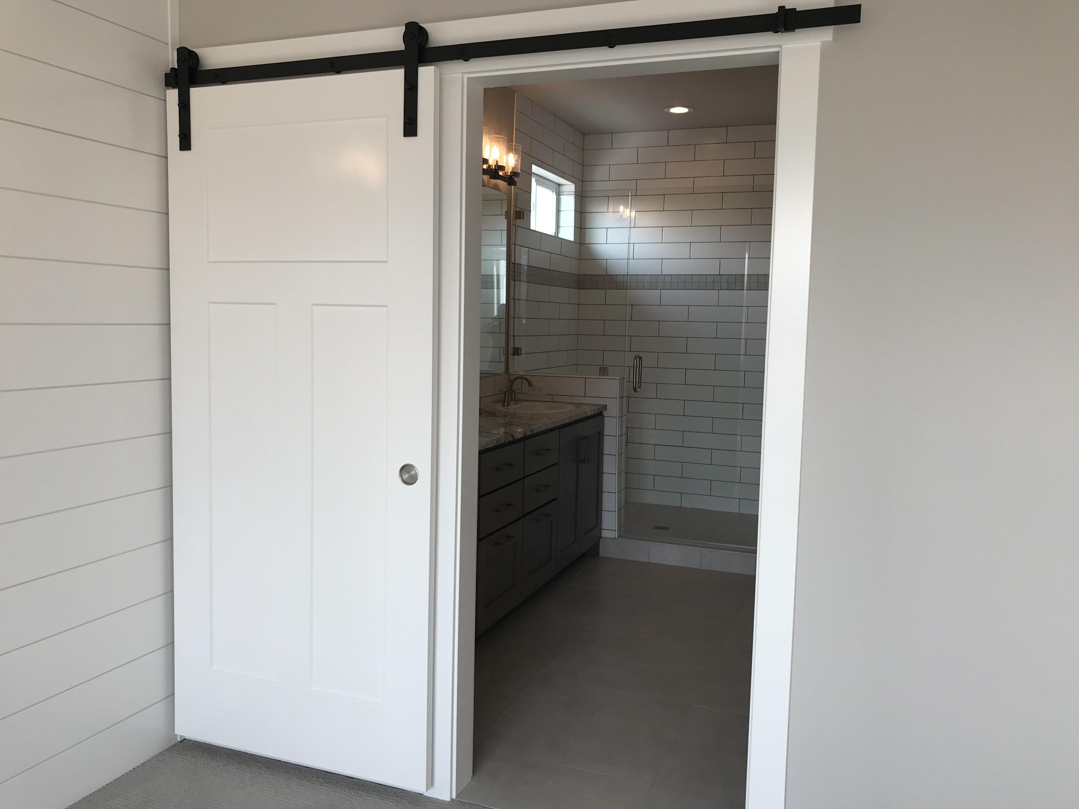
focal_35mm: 28
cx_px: 540
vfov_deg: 49.7
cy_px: 404
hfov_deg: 63.4
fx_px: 873
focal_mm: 3.99
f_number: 1.8
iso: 20
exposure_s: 1/240
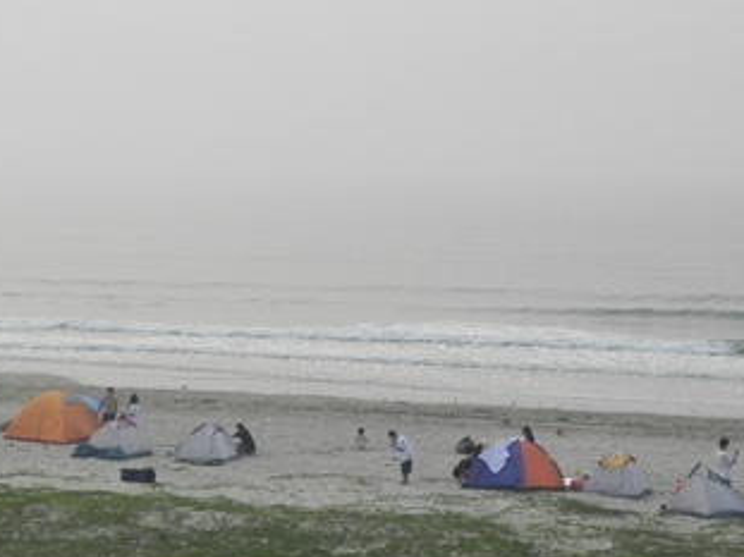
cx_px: 189
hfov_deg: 16.8
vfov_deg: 12.6
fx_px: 2514
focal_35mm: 117
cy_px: 336
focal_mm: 9.2
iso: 160
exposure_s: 1/304
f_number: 5.6
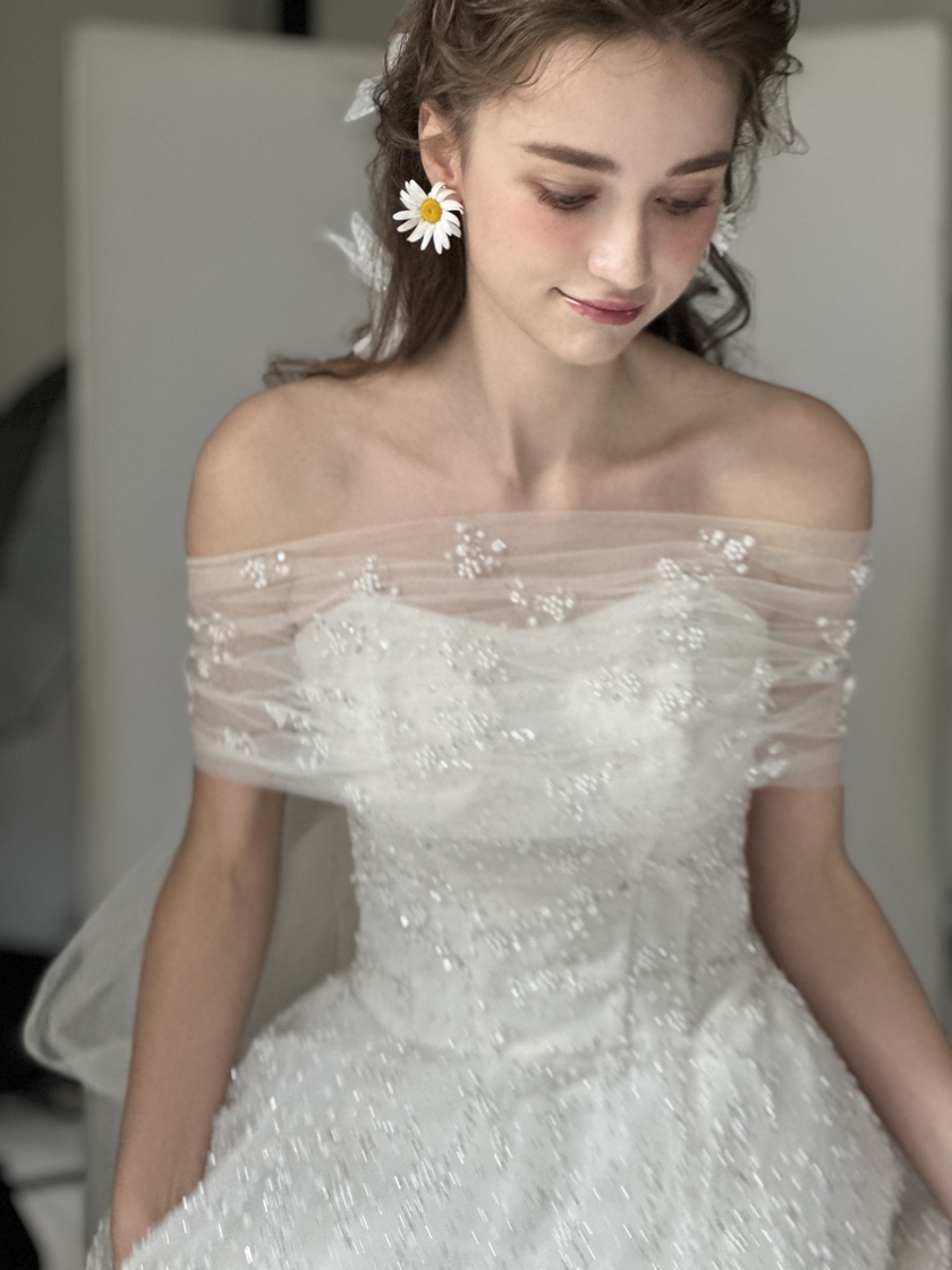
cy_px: 635
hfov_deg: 19.1
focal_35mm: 77
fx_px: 2824
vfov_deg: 25.3
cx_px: 476
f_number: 2.8
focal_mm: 9
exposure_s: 1/39
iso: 400
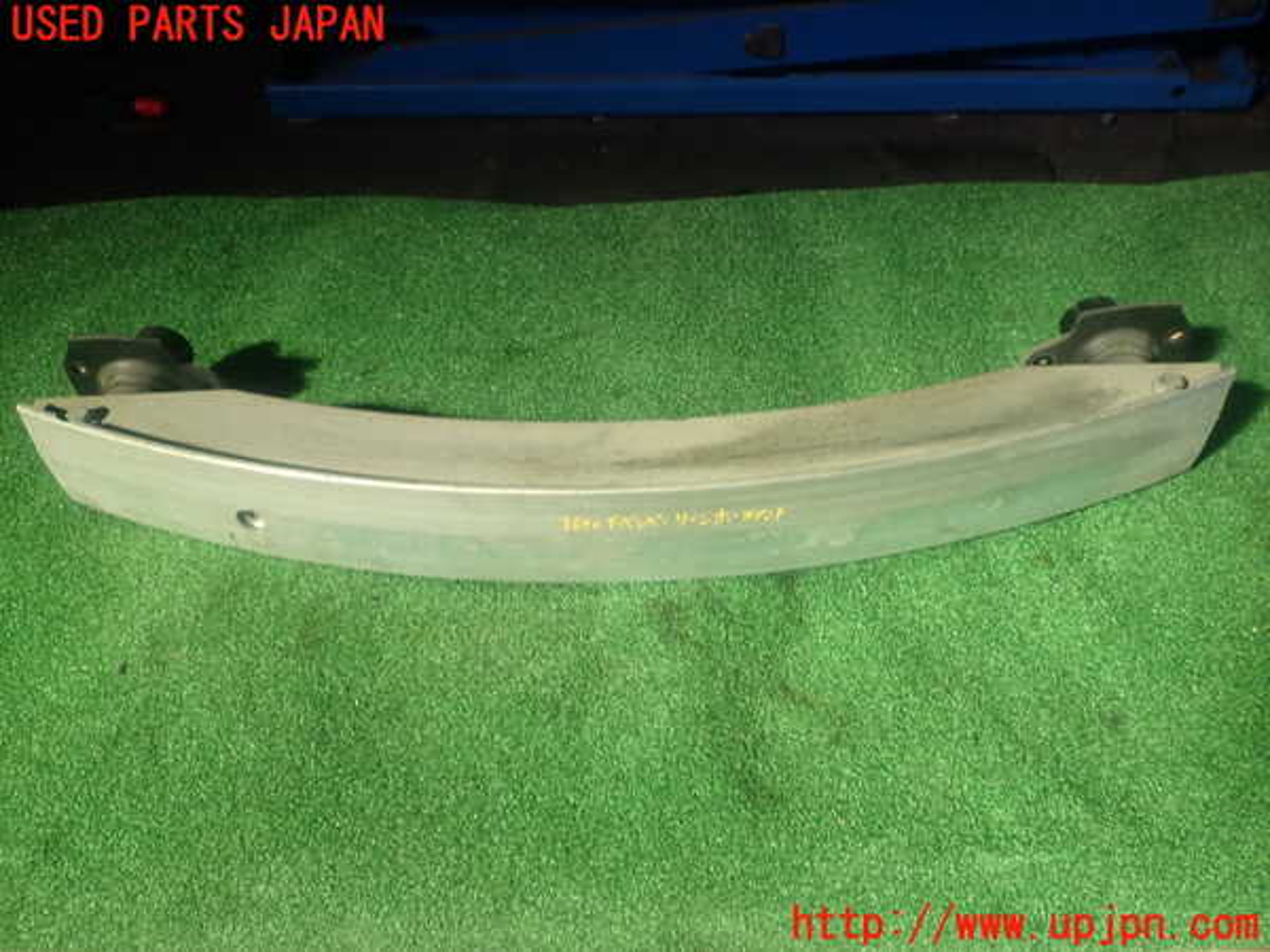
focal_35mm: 32
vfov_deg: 44.2
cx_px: 635
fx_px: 1174
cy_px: 476
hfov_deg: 56.8
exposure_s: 1/40
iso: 100
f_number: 7.1
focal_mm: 5.79
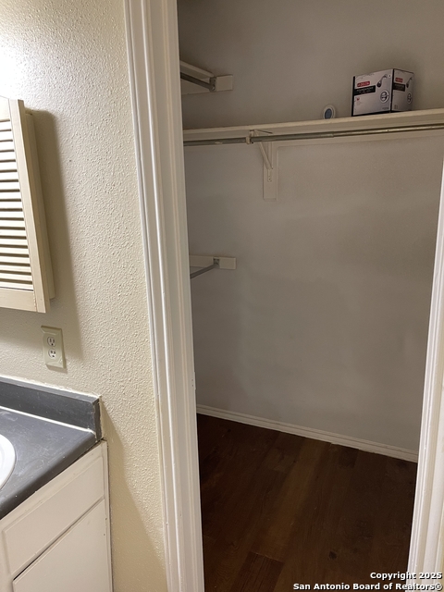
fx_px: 445
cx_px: 222
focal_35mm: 26
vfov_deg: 67.3
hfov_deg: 53.1
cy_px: 296
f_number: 1.6
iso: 640
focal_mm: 5.1
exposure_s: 1/40
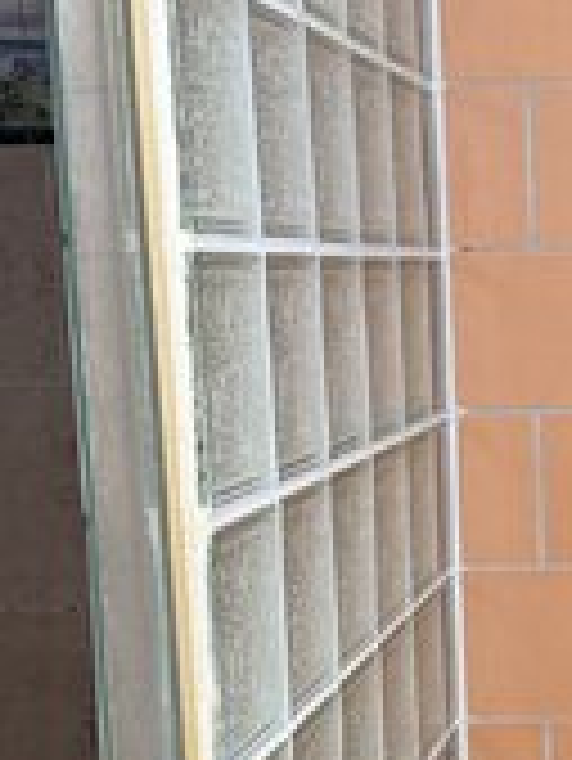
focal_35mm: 91
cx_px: 757
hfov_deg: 15.4
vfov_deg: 21.3
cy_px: 612
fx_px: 2002
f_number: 1.78
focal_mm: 6.76
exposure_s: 1/60
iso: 200
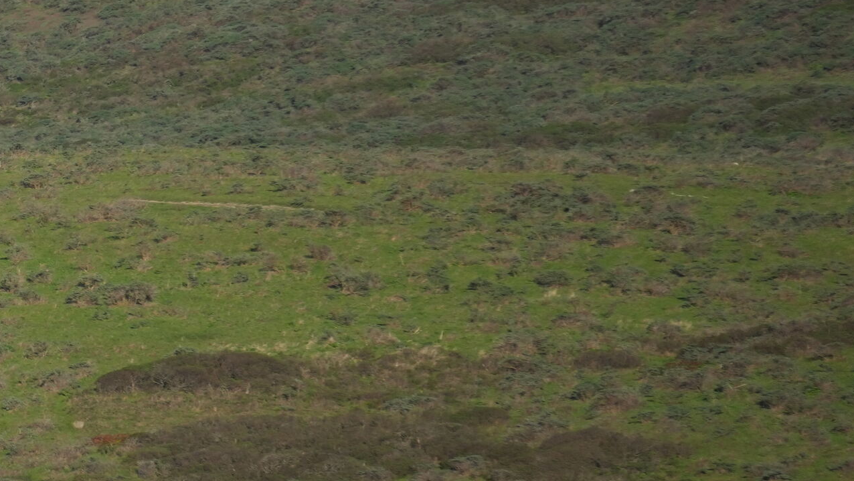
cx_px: -540
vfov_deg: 1.1
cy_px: 15
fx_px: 24096
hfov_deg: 2.0
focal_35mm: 1064
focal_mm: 300
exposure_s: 1/1250
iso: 320
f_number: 7.1
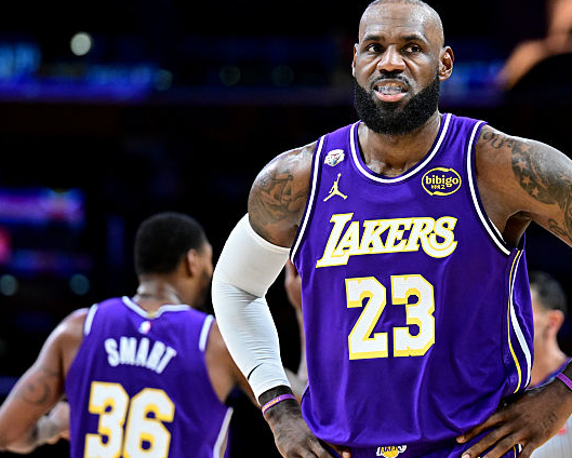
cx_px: 418
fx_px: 3998
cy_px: 209
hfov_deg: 8.2
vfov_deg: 6.6
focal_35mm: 236
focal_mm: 130
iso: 5000
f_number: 2.8
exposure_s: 1/1600
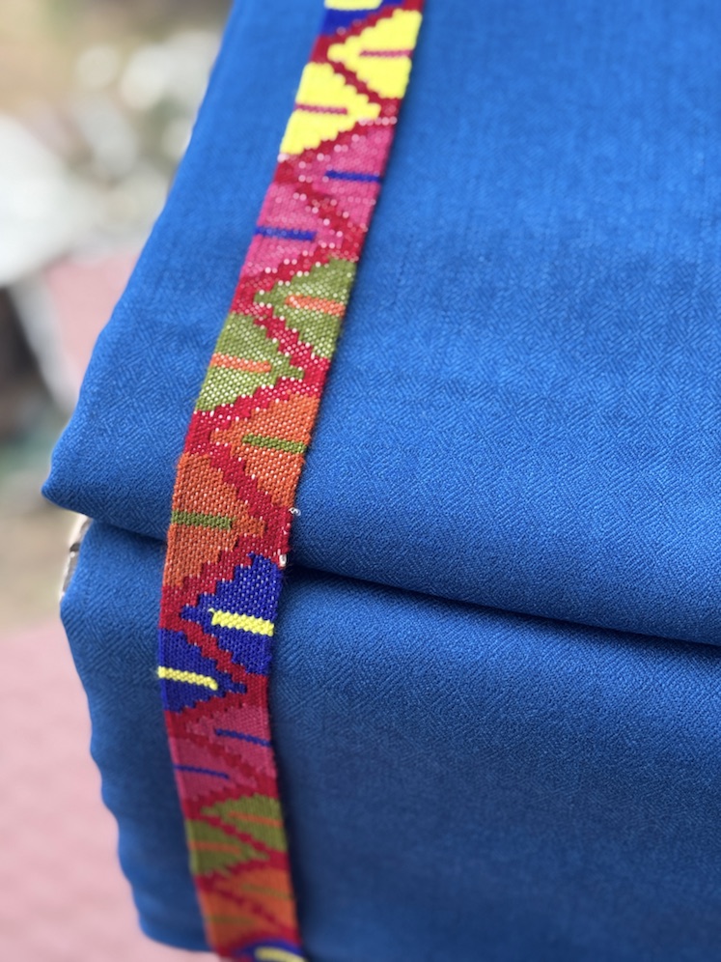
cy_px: 481
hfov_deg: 30.3
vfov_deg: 39.7
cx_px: 360
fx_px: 1333
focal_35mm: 48
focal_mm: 6.76
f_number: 1.78
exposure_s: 1/251
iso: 64
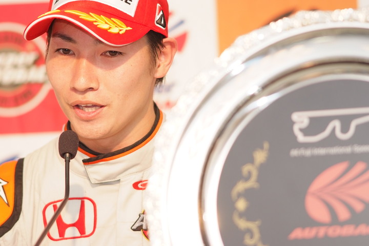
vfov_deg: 5.1
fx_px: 2767
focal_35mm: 270
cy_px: 123
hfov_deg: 7.6
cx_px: 184
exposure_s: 1/125
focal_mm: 180
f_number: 2.8
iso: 800
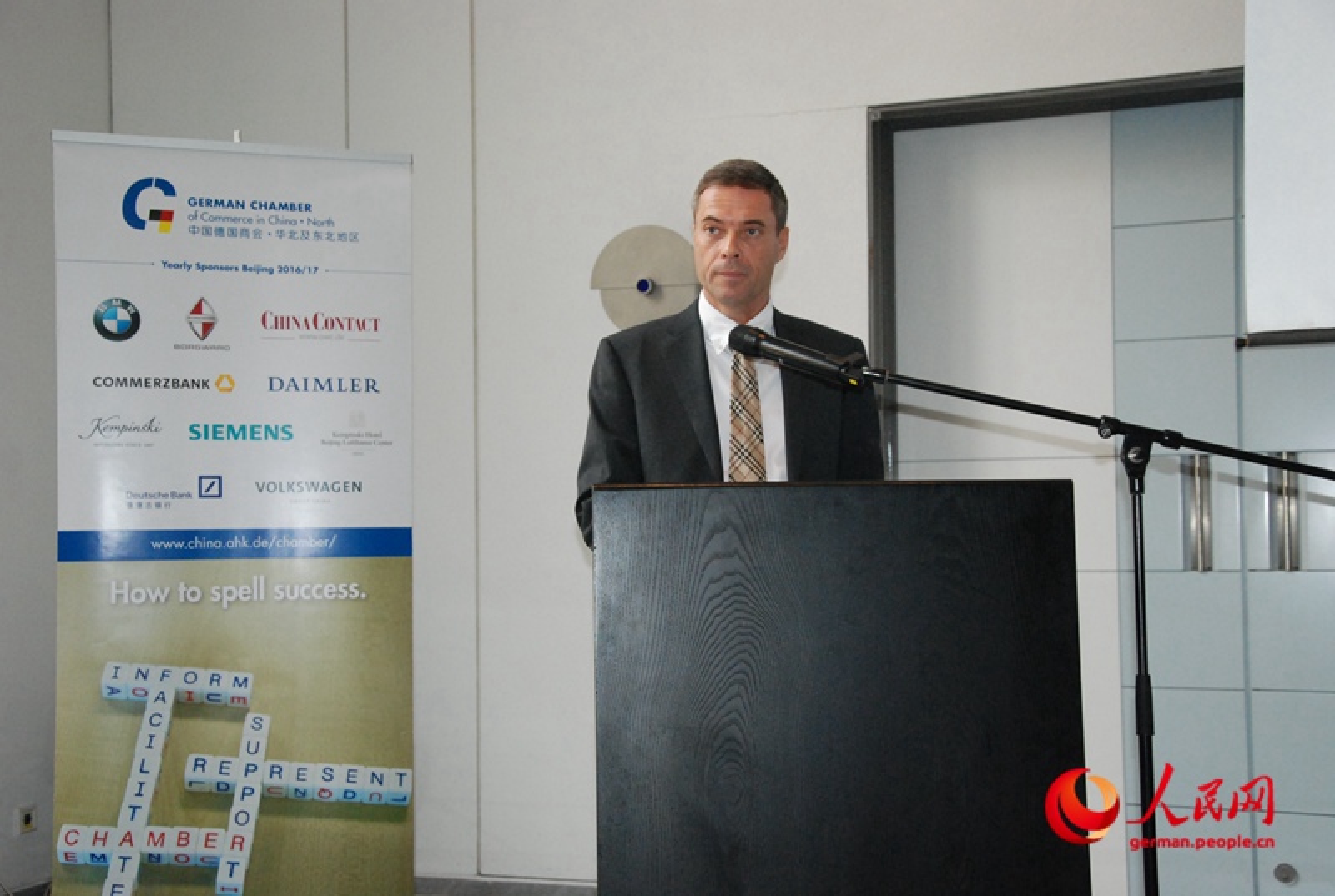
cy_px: 448
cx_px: 668
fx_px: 1895
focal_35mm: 51
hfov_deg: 38.8
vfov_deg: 26.6
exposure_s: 1/60
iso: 1250
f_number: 5.6
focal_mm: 34
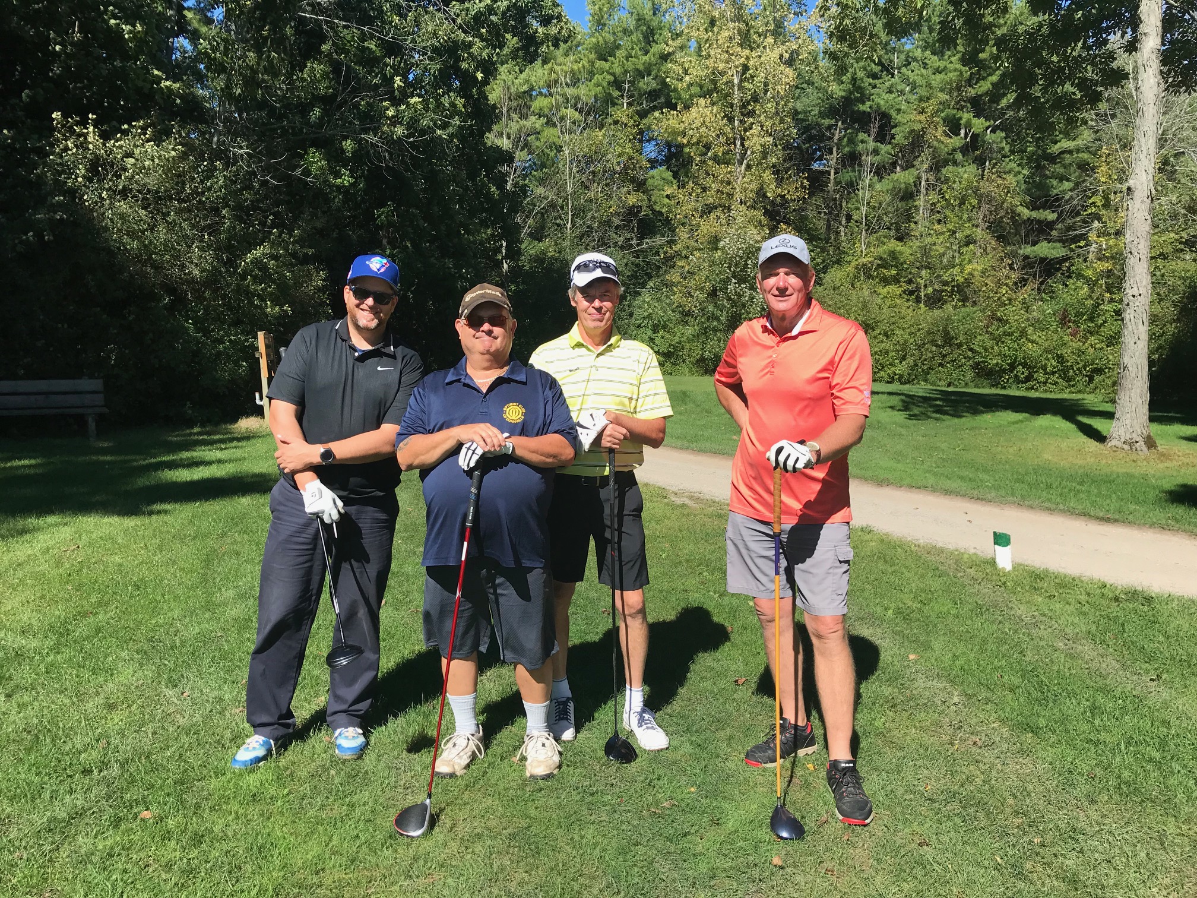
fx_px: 968
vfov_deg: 49.7
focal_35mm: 28
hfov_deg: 63.4
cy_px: 449
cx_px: 598
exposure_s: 1/1597
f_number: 1.8
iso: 20
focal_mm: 3.99
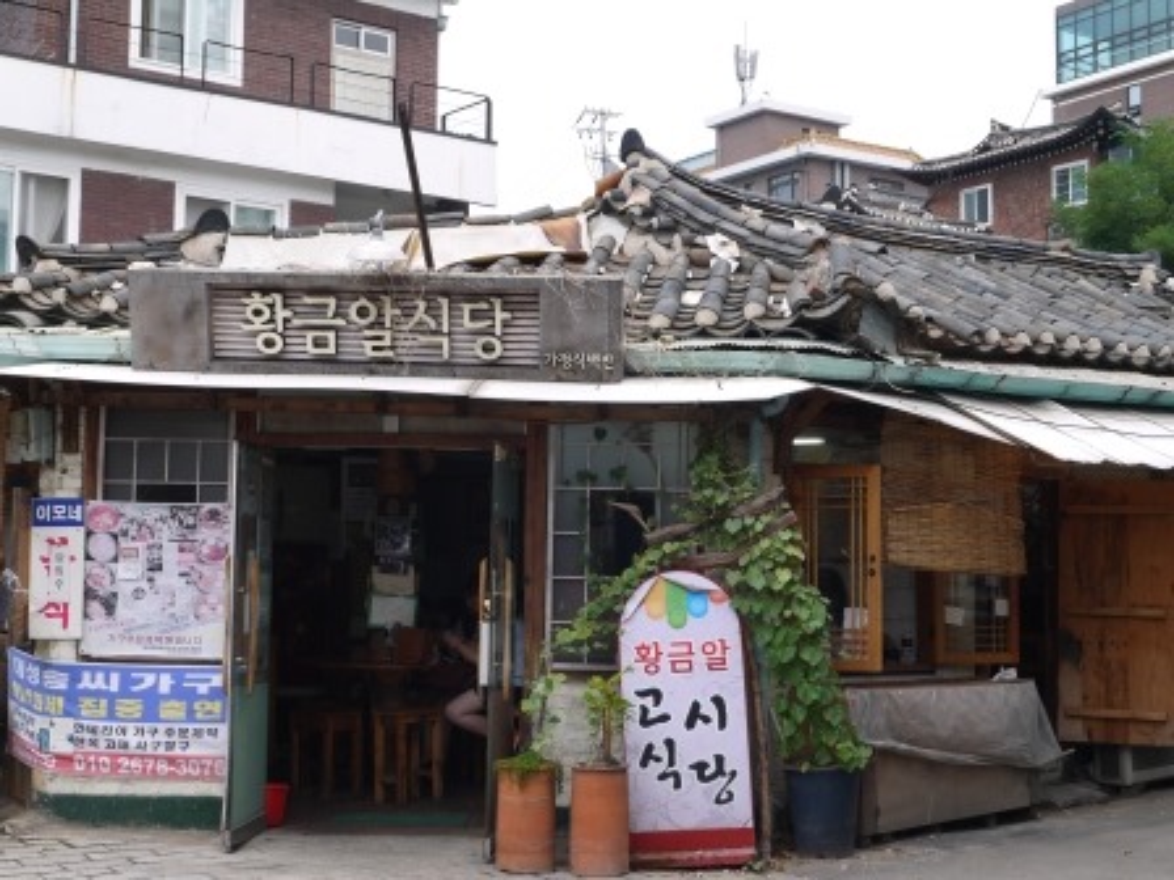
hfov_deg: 36.8
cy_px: 440
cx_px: 587
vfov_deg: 28.0
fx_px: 1764
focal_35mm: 52
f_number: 8
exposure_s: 1/200
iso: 160
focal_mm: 26
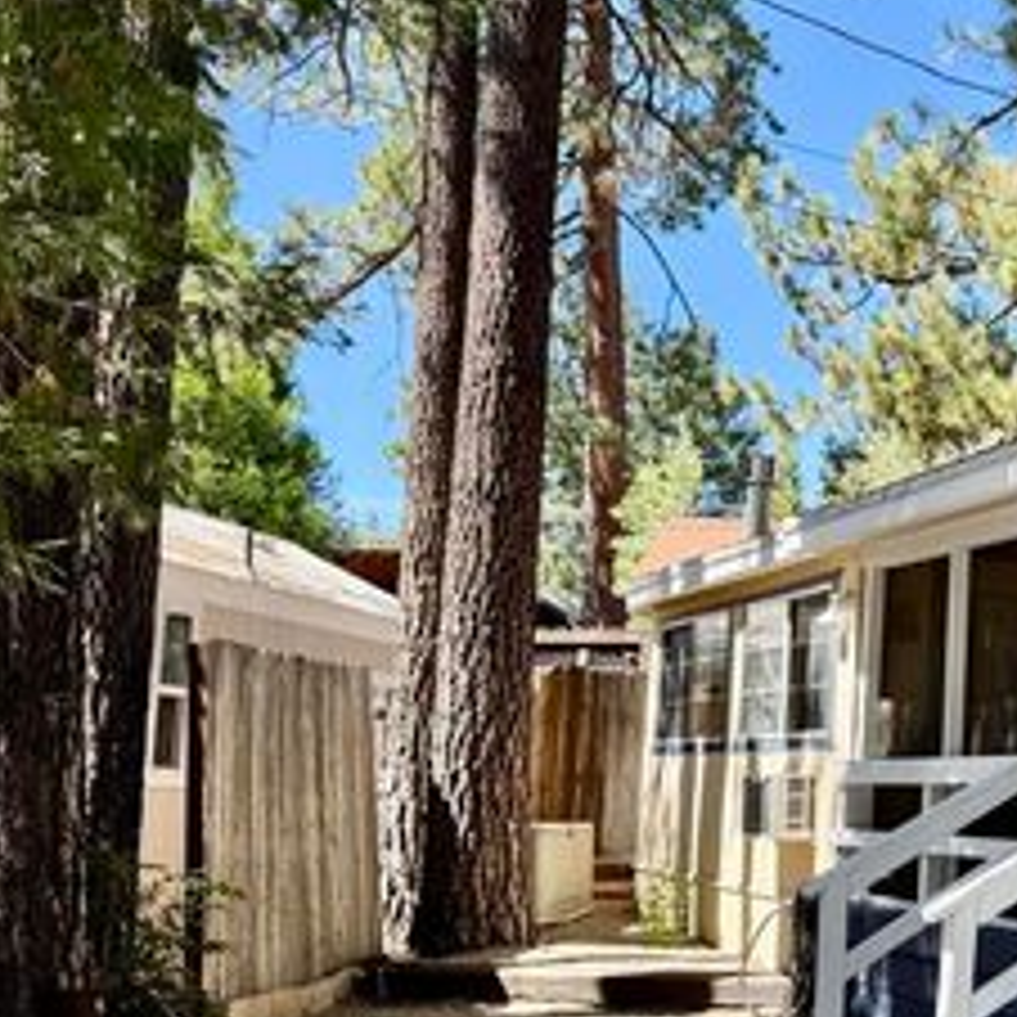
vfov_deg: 35.8
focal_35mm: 47
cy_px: 664
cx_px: 1107
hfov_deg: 32.0
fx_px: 1562
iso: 100
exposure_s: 1/967
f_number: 1.78
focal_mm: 6.76
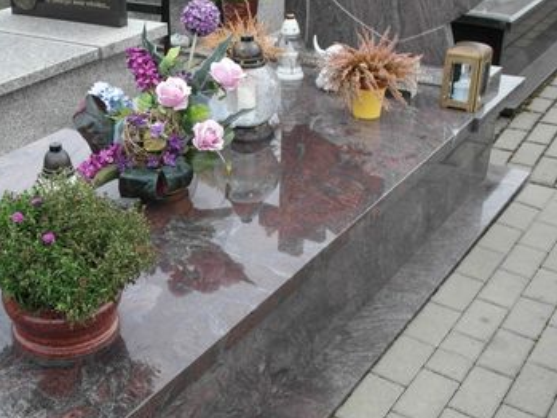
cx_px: 124
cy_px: 175
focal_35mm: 44
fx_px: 708
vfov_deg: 32.8
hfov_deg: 41.4
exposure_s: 1/125
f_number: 3.4
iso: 80
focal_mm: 5.2
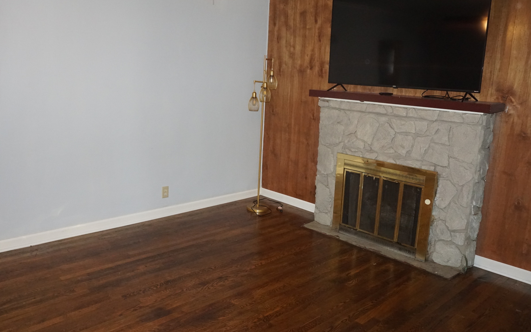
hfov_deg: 63.7
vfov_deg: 42.4
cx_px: 269
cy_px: 160
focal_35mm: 30
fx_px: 427
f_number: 7.1
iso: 2500
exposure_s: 1/60
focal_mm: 19
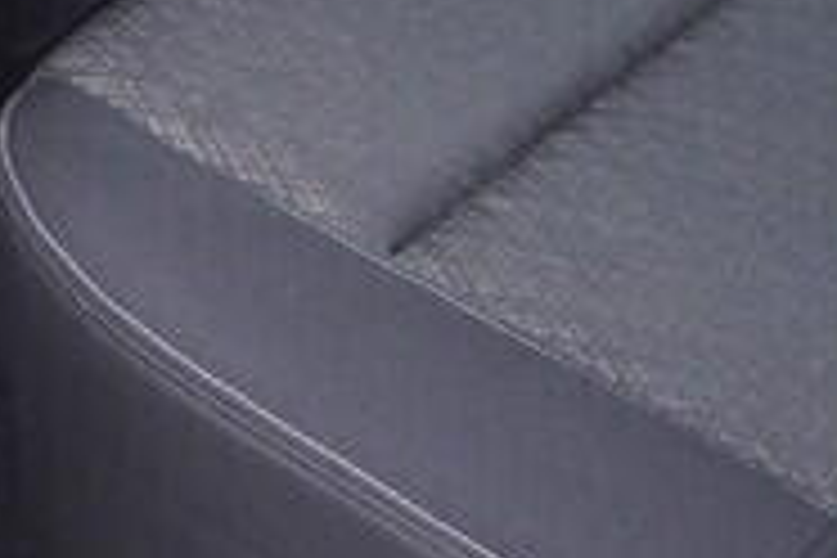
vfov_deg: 6.6
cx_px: 36
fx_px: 4603
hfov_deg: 10.3
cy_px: -803
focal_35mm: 198
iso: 250
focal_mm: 24
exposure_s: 1/40
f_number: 2.8
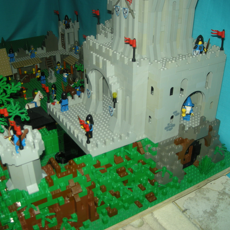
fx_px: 316
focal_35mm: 42
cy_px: 113
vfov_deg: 40.0
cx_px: 101
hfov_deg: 40.0
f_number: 2.8
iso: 50
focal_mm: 5.7
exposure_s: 1/60
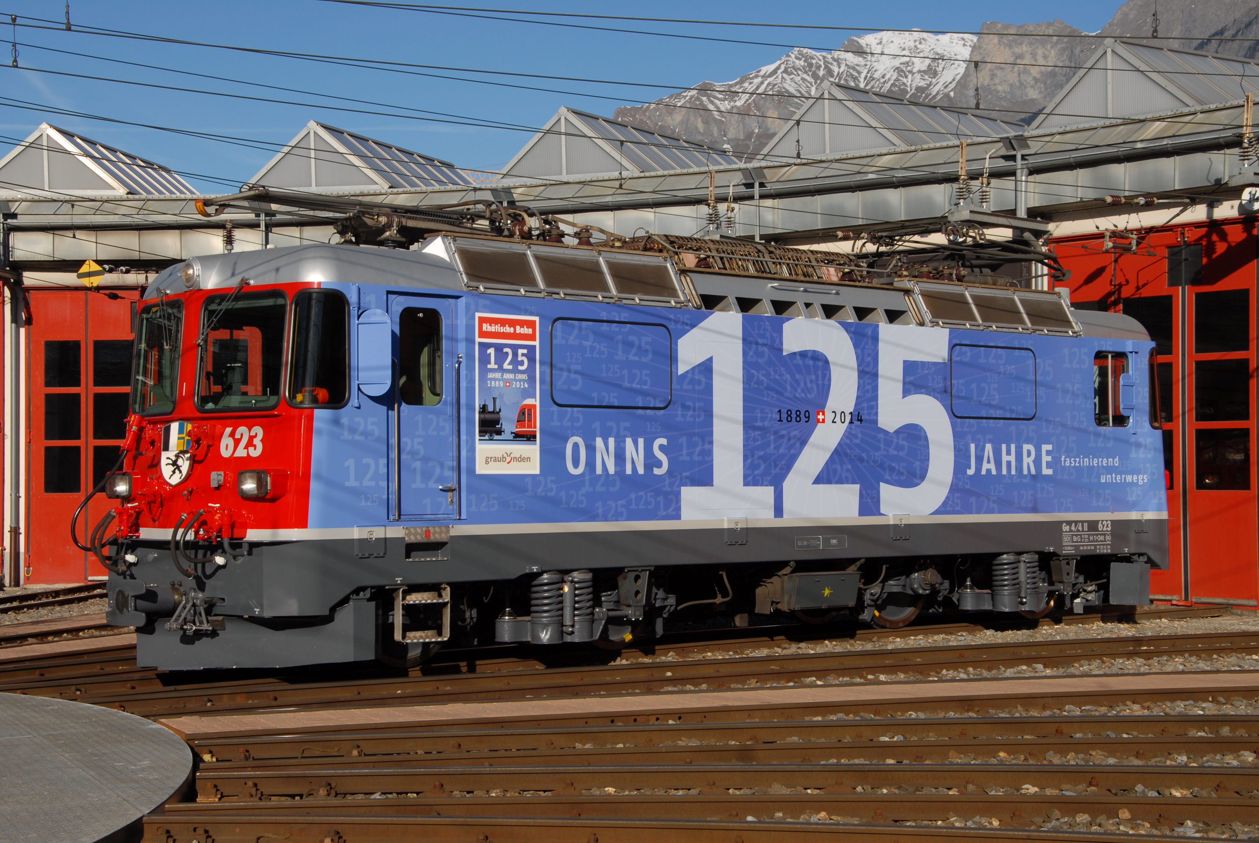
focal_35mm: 60
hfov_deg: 33.4
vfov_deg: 22.7
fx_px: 2101
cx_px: 630
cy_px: 422
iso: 200
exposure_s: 1/500
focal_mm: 40
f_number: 10
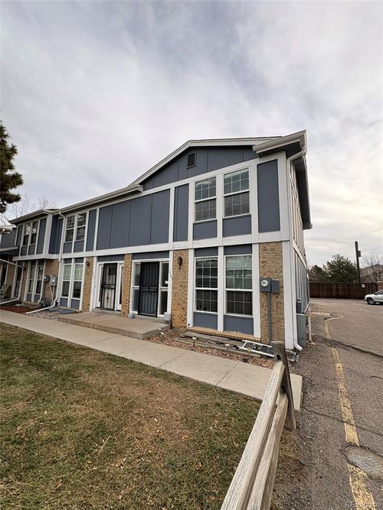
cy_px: 255
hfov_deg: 85.7
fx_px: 207
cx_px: 192
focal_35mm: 14
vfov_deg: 102.1
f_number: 2.2
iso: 64
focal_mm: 2.22
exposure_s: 1/324
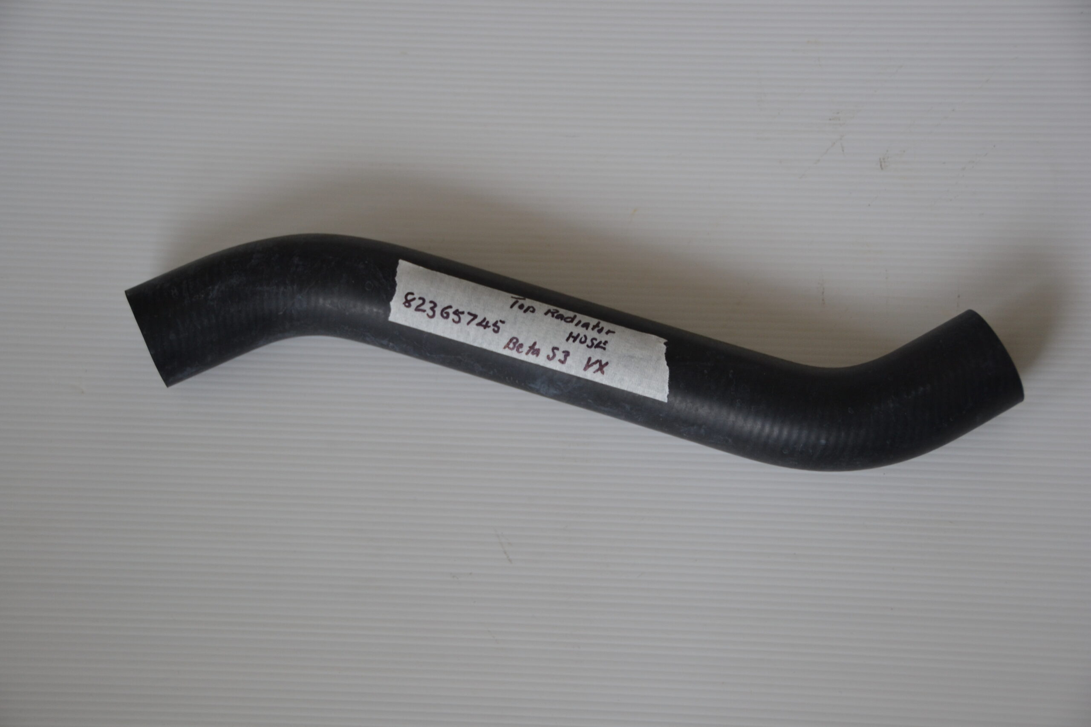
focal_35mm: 75
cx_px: 546
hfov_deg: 27.0
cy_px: 364
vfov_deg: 18.2
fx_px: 2273
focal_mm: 50
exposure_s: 1/60
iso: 400
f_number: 4.8
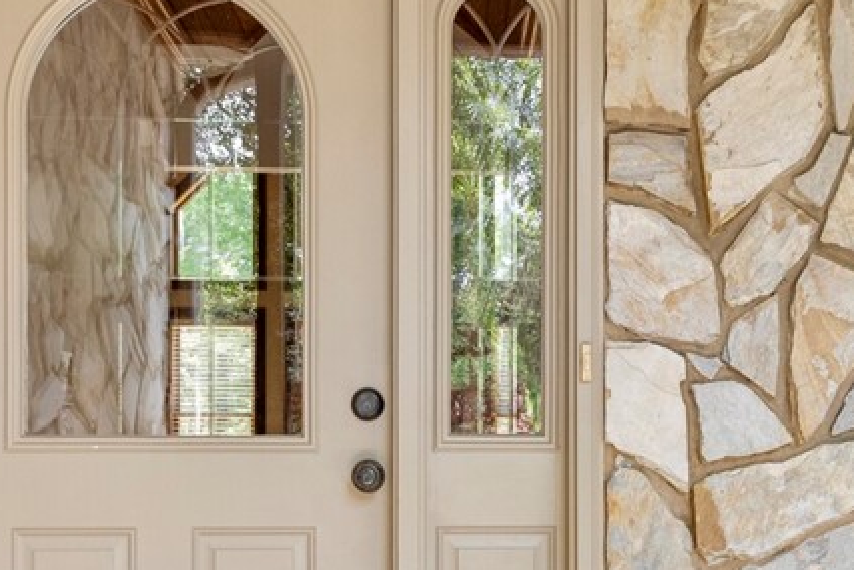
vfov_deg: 26.3
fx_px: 1186
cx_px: 514
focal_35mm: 50
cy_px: 494
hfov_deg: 39.4
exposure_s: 1/80
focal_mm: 10
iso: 800
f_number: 4
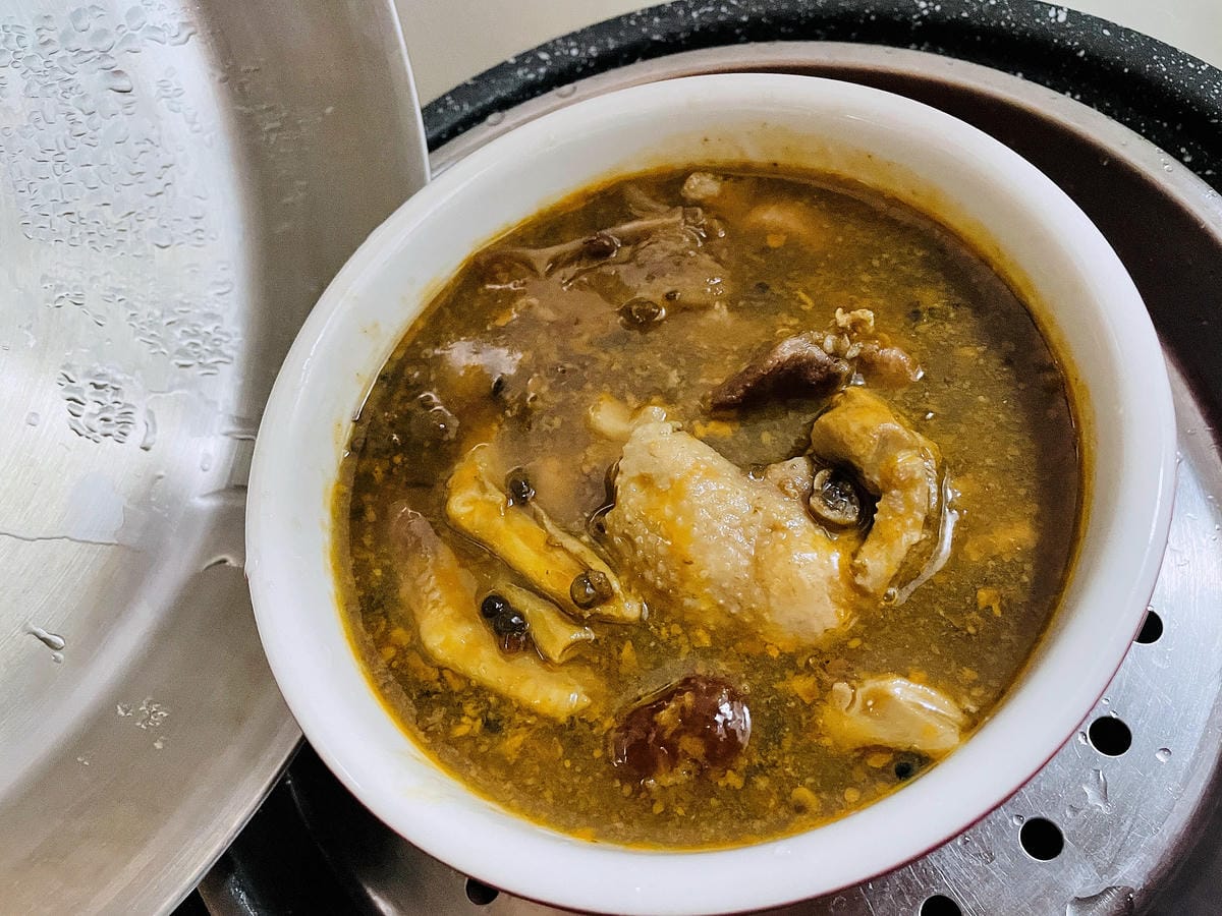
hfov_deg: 67.3
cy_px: 458
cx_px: 611
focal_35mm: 26
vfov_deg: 53.1
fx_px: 918
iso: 800
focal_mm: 4.2
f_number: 1.6
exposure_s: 1/30
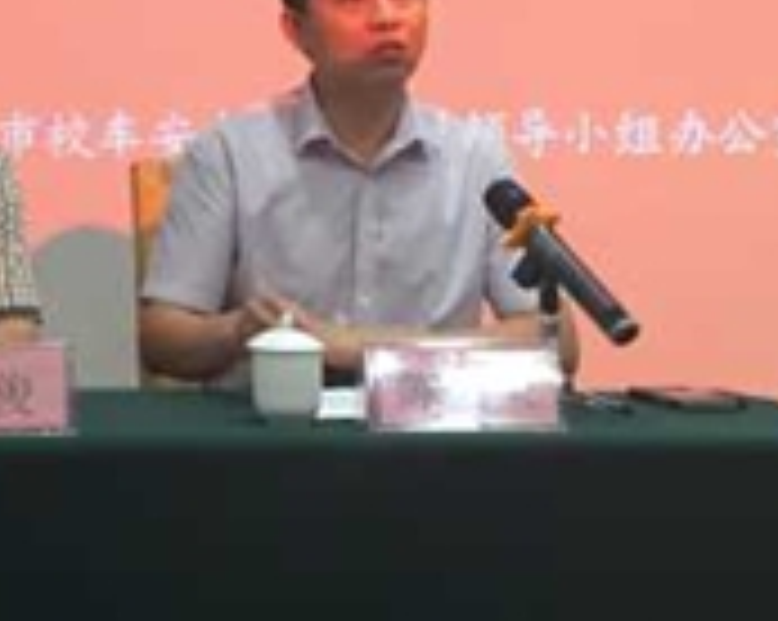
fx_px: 2070
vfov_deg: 16.8
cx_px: -76
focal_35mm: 90
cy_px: 70
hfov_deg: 20.3
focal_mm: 4.15
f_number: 2.2
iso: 250
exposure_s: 1/33
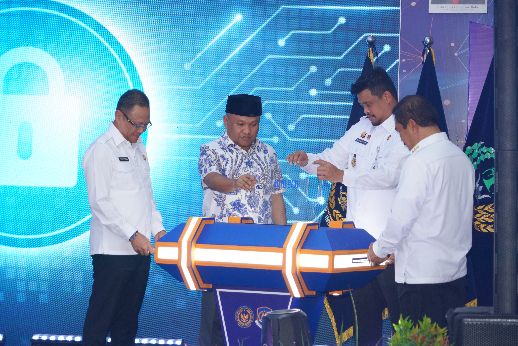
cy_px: 173
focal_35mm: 139
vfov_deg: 9.9
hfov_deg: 14.8
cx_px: 259
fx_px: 2000
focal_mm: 139
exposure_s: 1/160
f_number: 6.3
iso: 2000
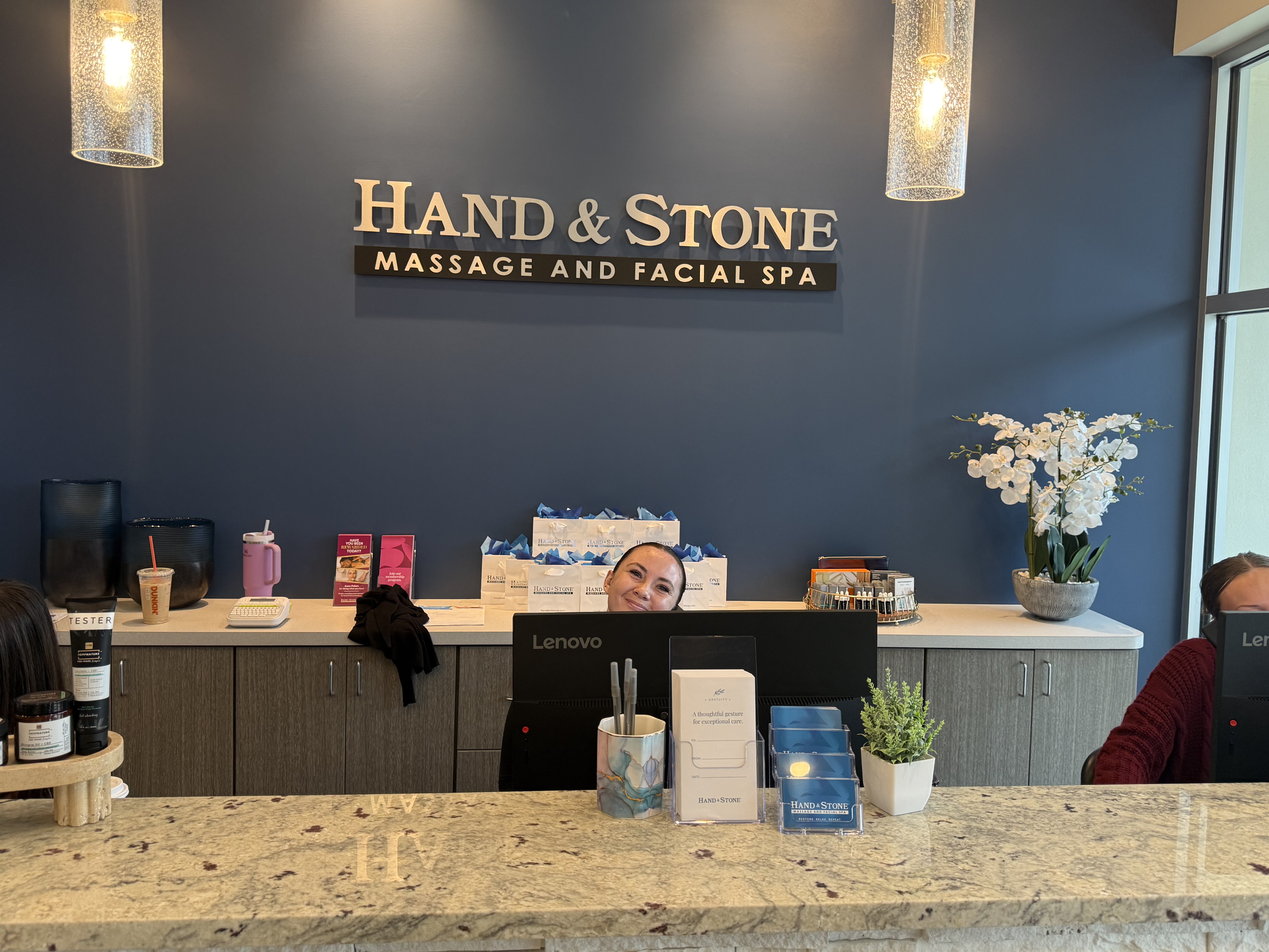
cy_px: 448
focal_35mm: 28
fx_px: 1026
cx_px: 666
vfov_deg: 49.7
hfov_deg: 63.4
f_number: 1.78
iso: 125
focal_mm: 6.76
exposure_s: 1/60
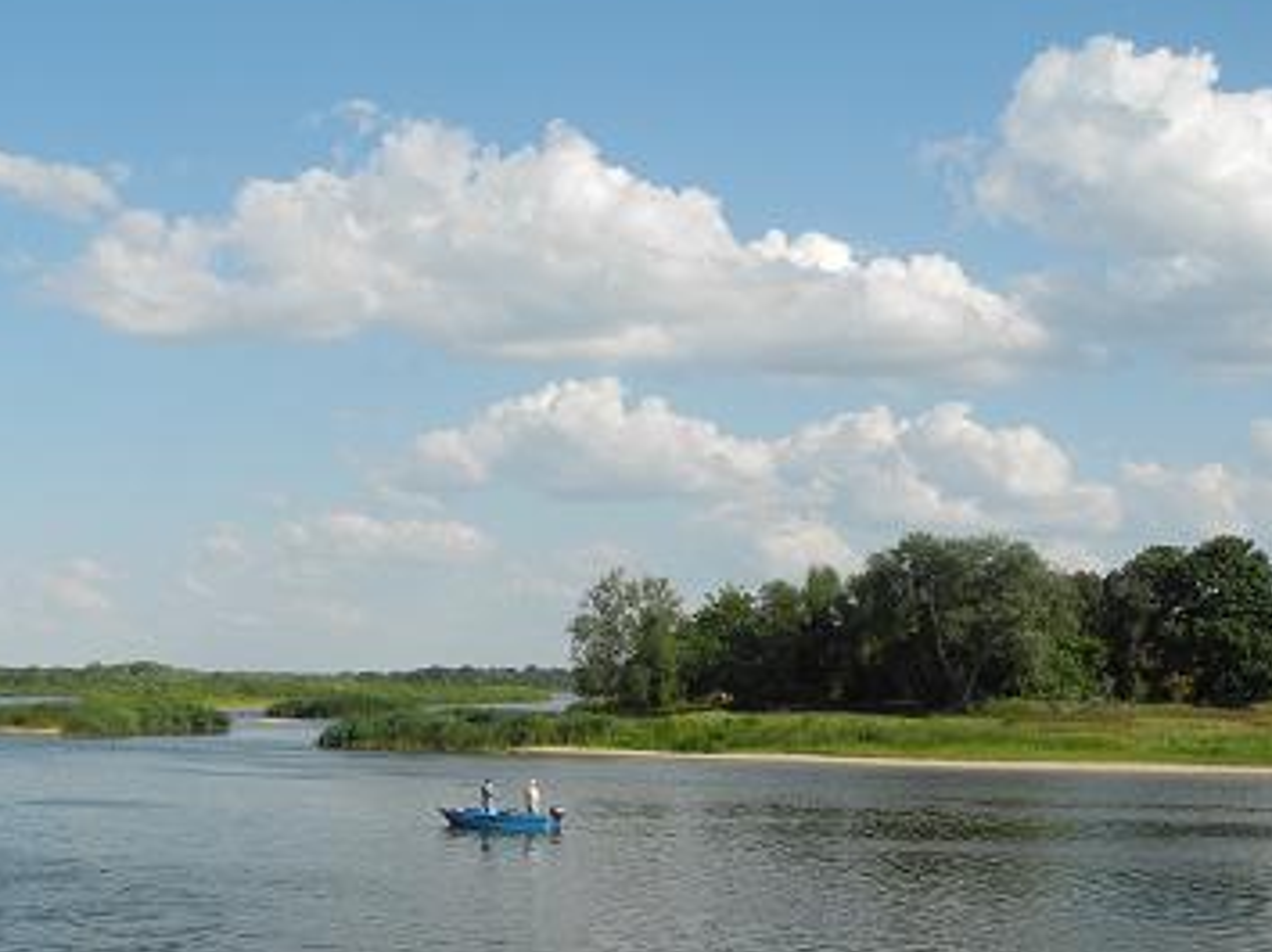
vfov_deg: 26.4
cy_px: 636
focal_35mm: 55
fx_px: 2020
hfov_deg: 34.5
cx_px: 388
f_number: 4.5
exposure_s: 1/800
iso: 100
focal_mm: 8.1
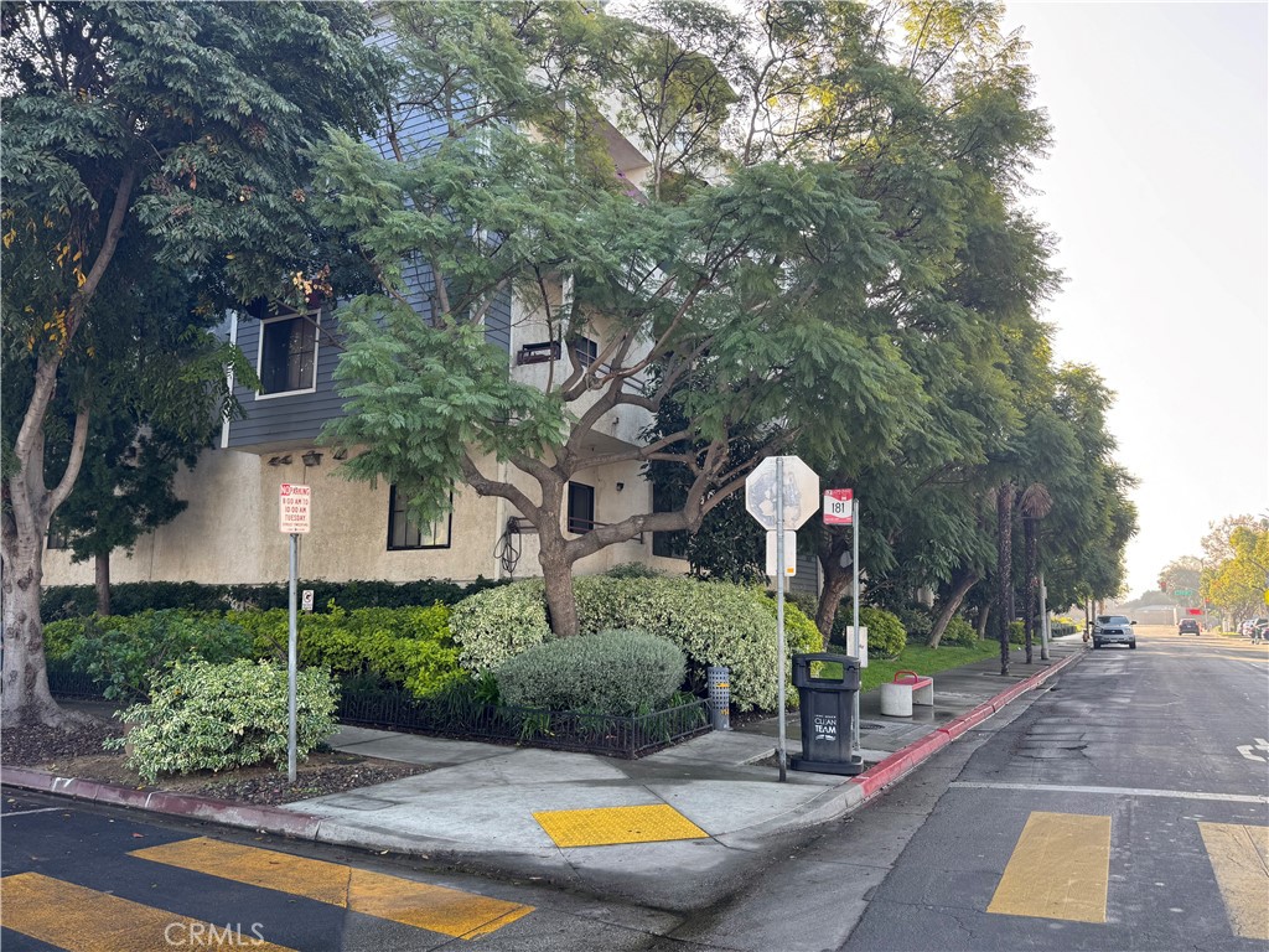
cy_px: 476
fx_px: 880
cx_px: 634
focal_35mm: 24
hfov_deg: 71.6
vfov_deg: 56.8
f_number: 1.78
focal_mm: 6.76
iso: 64
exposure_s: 1/260
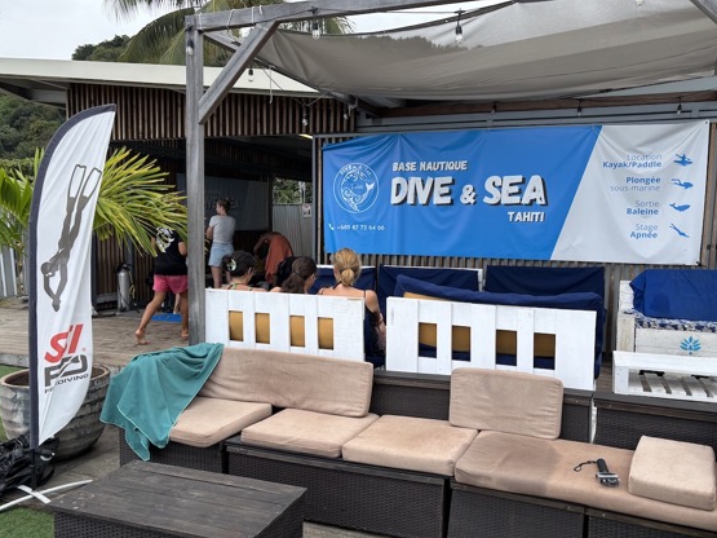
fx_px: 621
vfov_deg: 46.8
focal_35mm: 30
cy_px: 272
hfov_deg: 59.9
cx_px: 379
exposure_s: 1/1344
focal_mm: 5.96
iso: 50
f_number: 1.6
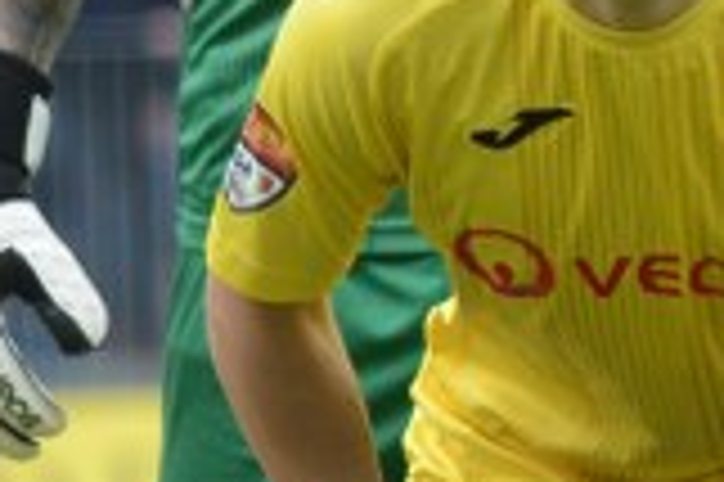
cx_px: 2318
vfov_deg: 1.5
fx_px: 18001
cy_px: 189
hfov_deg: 2.3
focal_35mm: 896
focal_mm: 120
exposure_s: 1/1250
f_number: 2.8
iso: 640
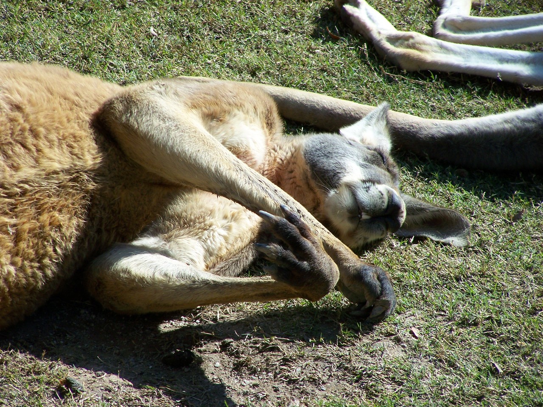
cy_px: 204
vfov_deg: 3.9
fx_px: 5963
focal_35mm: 380
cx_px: 272
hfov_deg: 5.2
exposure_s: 1/500
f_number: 4
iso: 80
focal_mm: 63
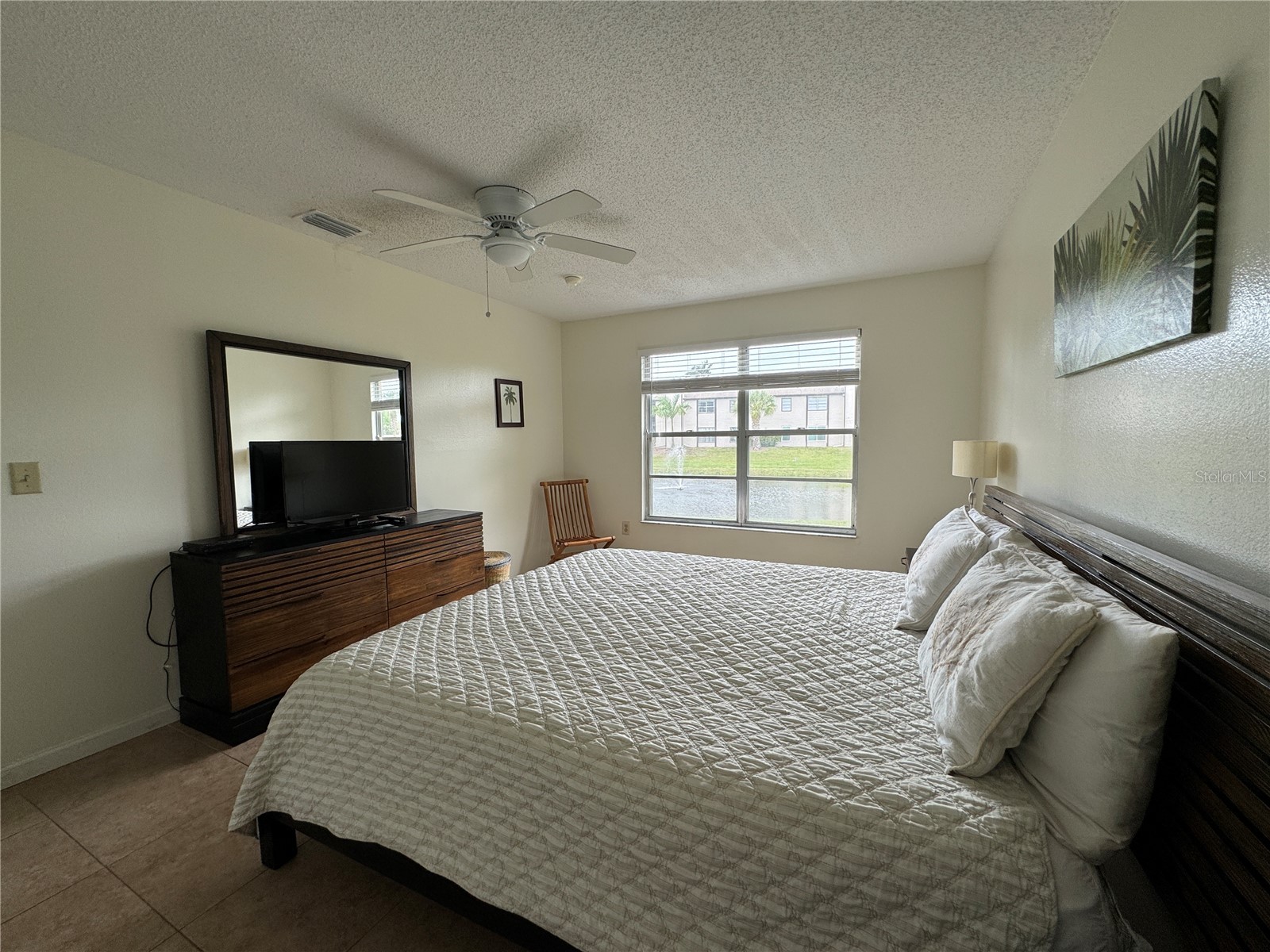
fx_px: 514
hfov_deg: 102.1
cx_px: 635
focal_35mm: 14
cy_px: 476
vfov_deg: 85.7
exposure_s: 1/99
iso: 40
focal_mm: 2.22
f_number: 2.2
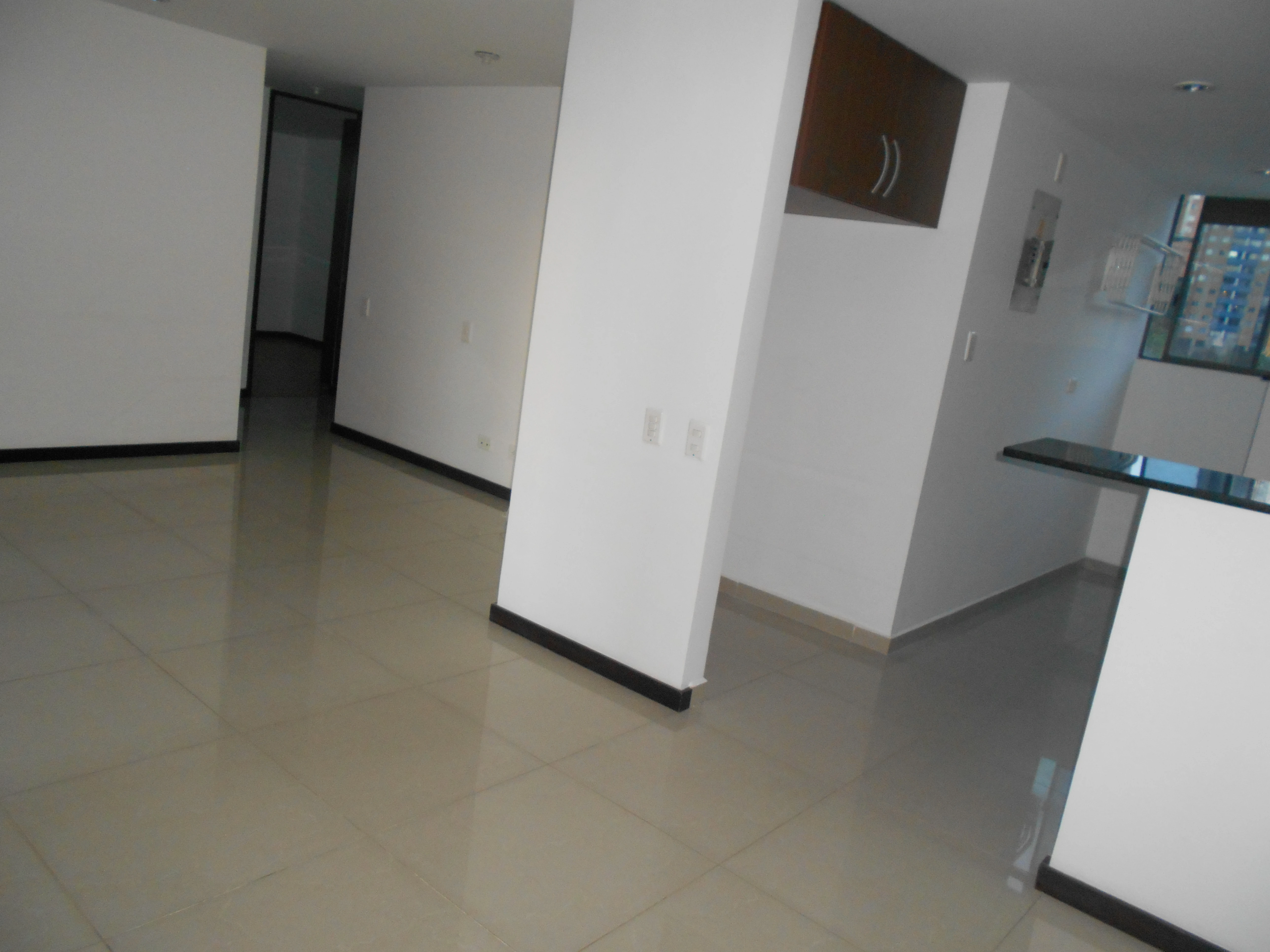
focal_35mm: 26
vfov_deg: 53.1
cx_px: 635
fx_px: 954
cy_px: 476
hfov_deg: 67.3
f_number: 3.2
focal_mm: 4.6
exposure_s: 1/25
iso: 320
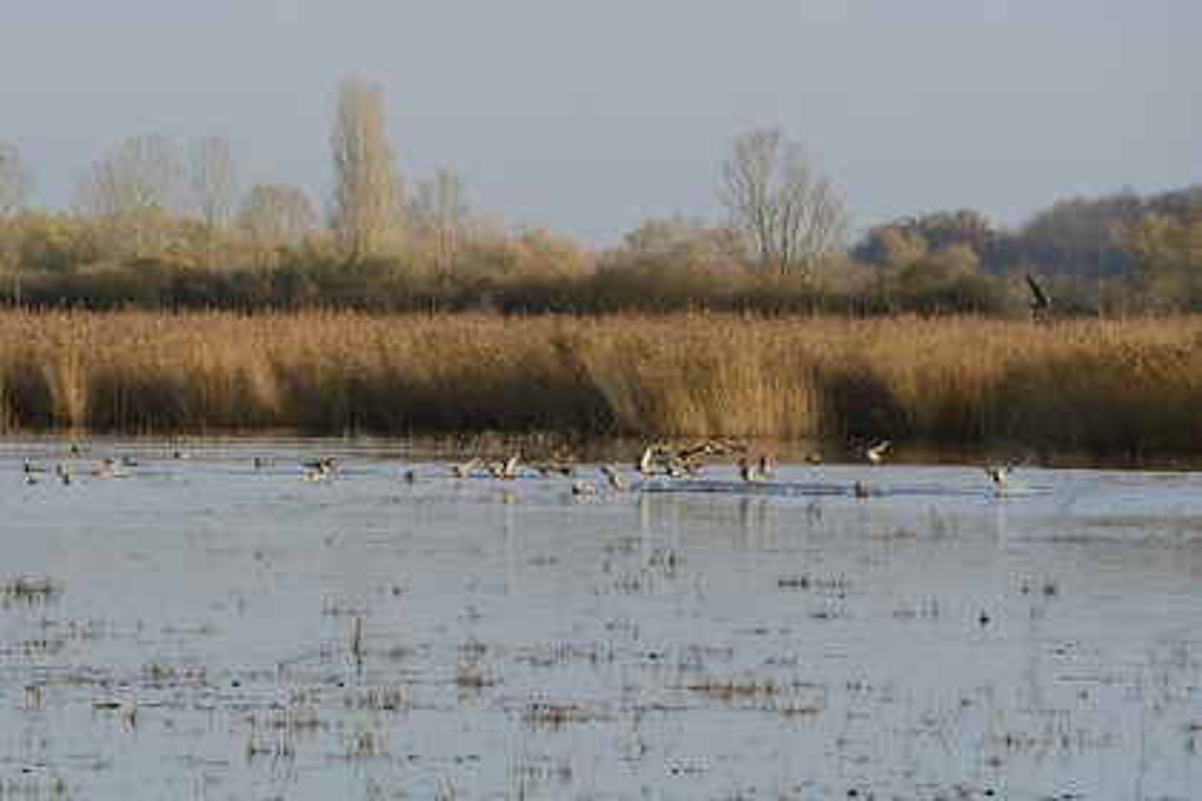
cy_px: 400
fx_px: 6677
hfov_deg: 10.3
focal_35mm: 200
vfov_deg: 6.9
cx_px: 601
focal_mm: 200
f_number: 8
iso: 400
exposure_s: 1/500
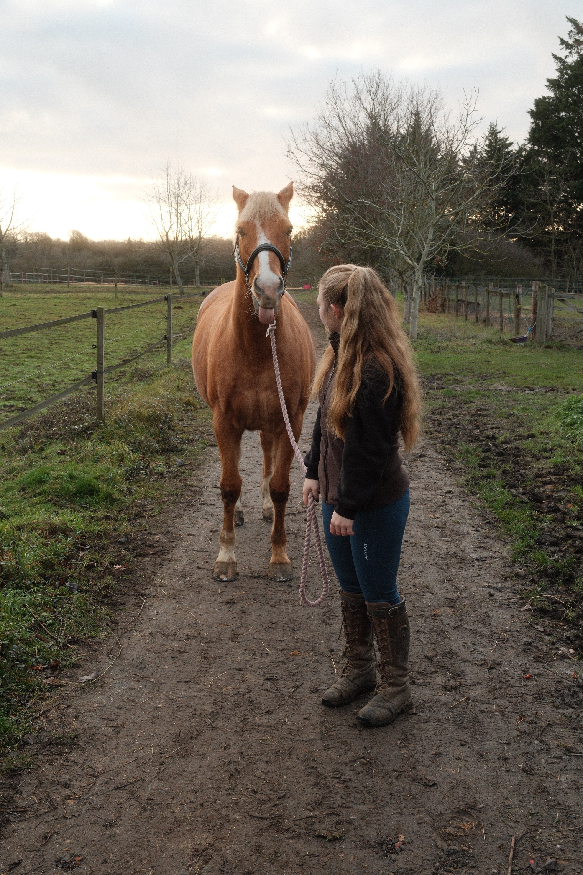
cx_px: 292
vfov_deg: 51.9
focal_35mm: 37
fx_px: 899
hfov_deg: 35.9
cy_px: 438
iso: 1250
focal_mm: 24.8
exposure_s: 1/500
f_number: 5.6
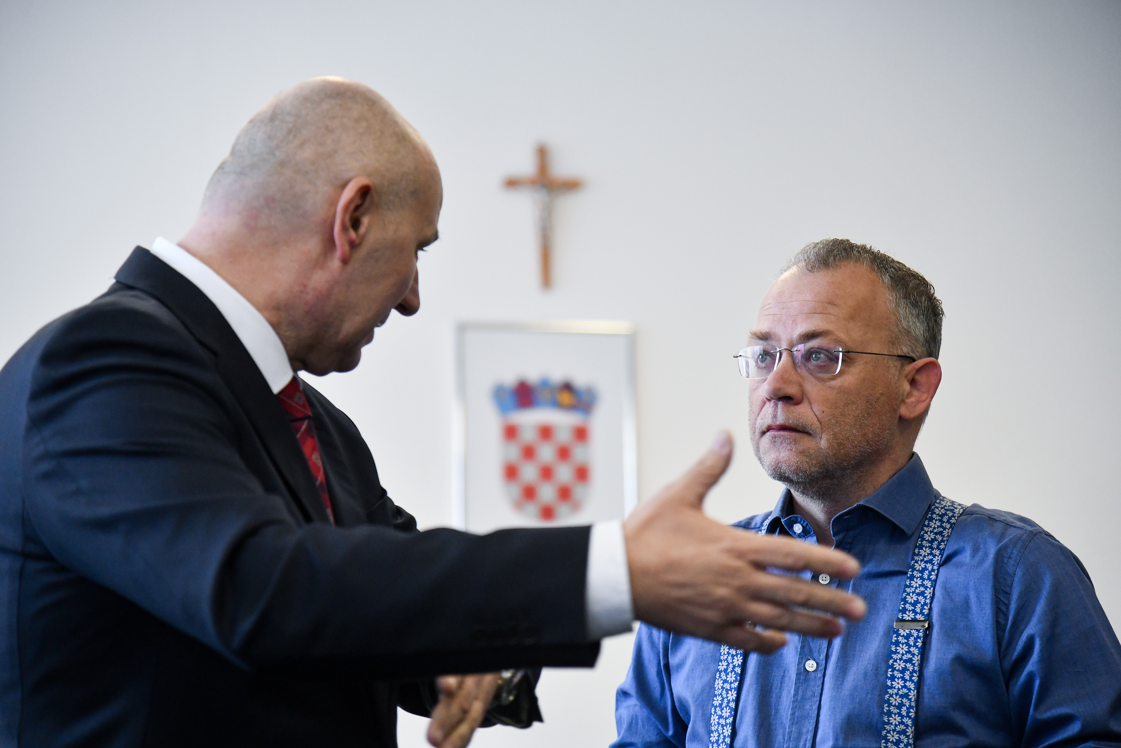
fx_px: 3737
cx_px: 560
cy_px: 374
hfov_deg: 17.1
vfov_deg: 11.4
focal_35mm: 120
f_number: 4
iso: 2000
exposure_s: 1/320
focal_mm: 120
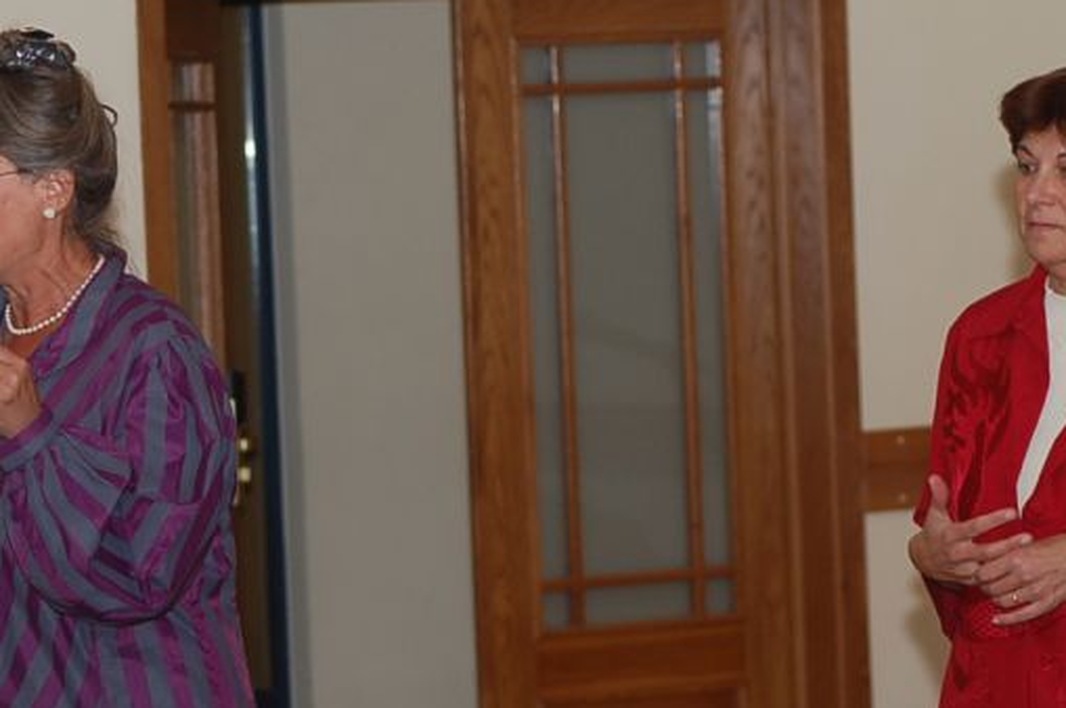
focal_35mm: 205
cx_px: 68
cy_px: 373
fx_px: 6062
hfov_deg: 10.0
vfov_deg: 6.7
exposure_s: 1/60
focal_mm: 70
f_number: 4
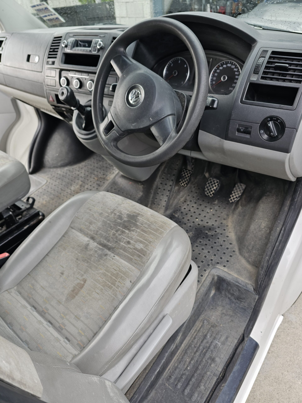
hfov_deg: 58.9
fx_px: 268
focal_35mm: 23
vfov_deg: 73.9
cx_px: 151
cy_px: 202
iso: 64
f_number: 1.7
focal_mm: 6.3
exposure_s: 1/190
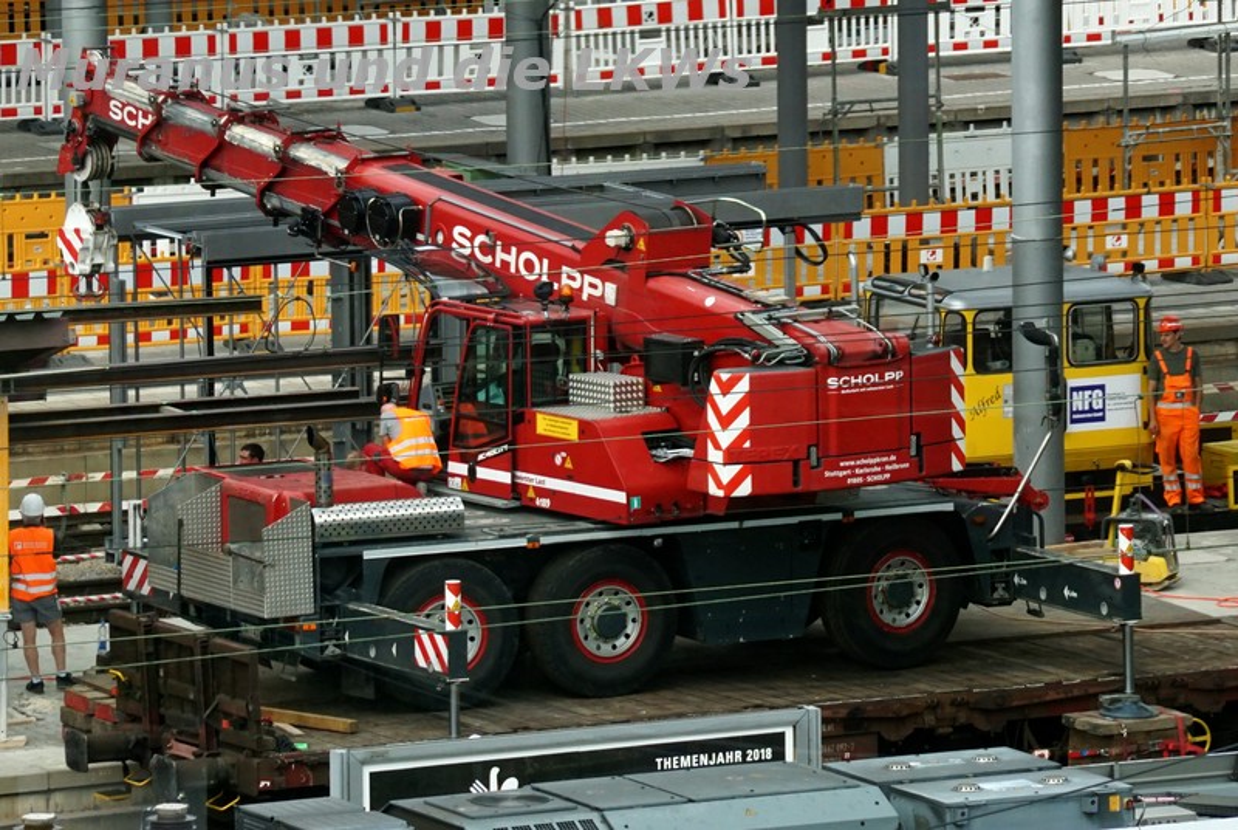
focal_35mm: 300
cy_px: 415
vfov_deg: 4.6
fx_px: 10332
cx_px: 619
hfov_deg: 6.9
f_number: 14
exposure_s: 1/200
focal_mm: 200
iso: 500
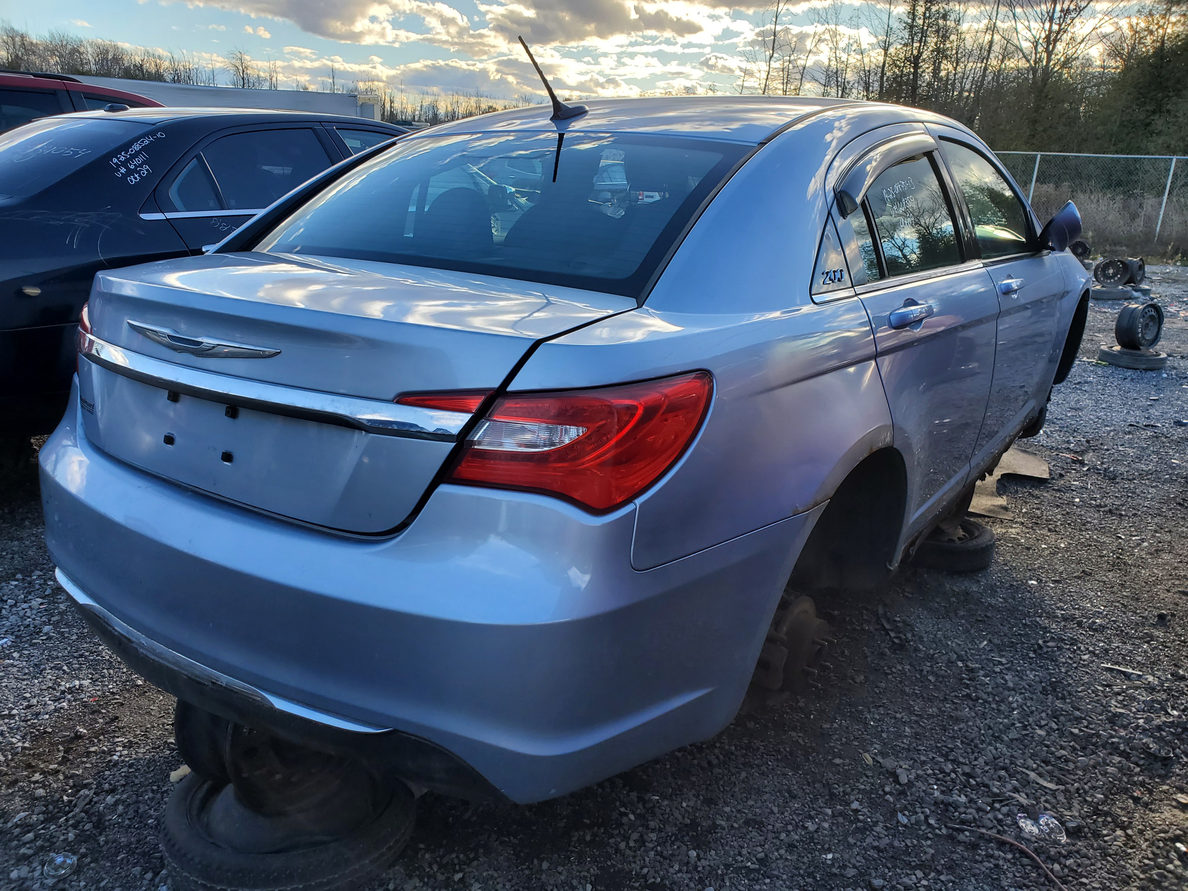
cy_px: 446
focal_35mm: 26
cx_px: 594
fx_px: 892
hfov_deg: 67.3
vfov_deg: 53.1
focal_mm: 4.3
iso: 50
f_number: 2.4
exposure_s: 1/381
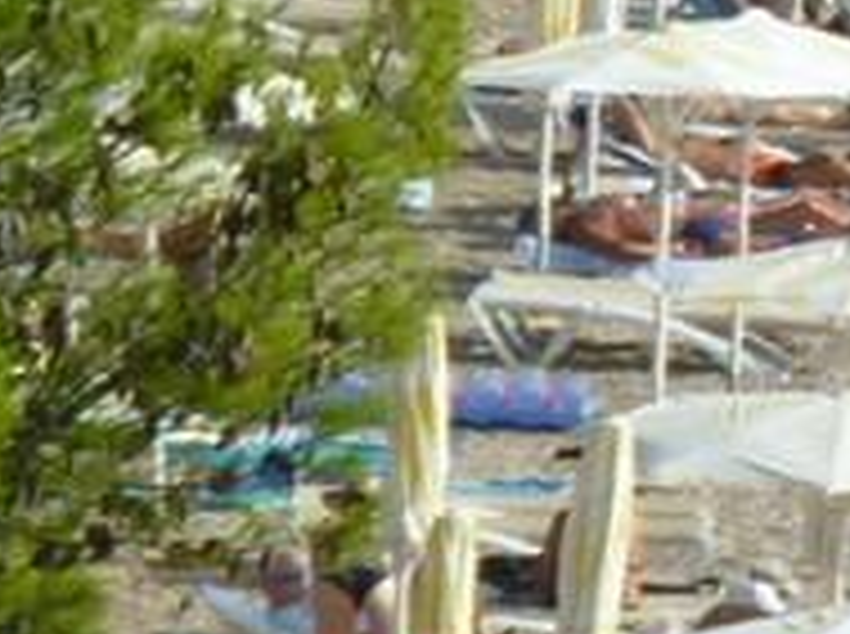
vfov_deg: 1.2
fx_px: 29949
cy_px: -310
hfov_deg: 1.6
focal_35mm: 1222
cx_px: 2662
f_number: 5.6
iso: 80
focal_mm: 32
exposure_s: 1/400
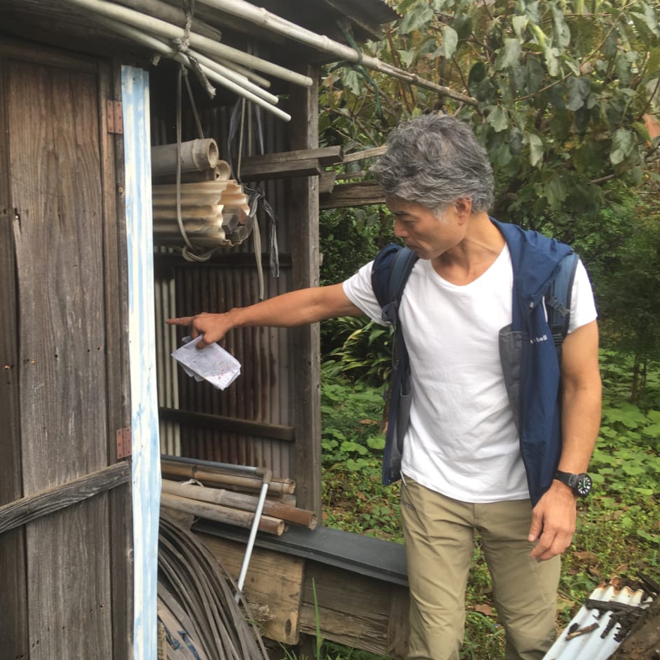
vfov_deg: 47.2
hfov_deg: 46.9
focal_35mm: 35
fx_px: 755
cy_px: 332
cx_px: 257
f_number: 2.2
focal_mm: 4.15
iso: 25
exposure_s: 1/169
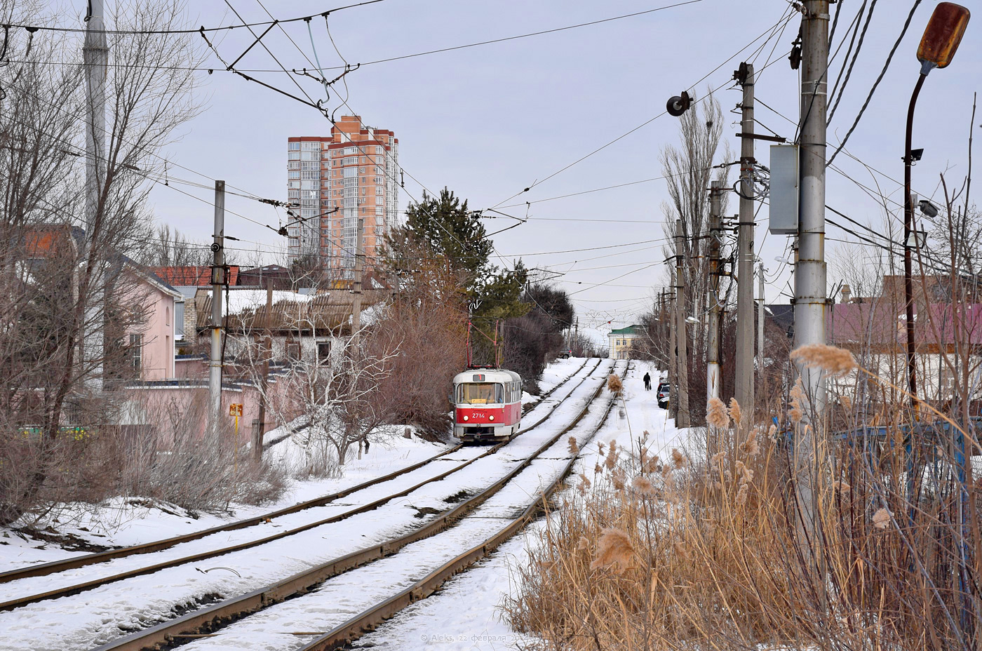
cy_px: 326
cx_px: 491
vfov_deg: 16.2
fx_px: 2287
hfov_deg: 24.2
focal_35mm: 84
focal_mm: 56
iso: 200
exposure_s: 1/640
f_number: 9
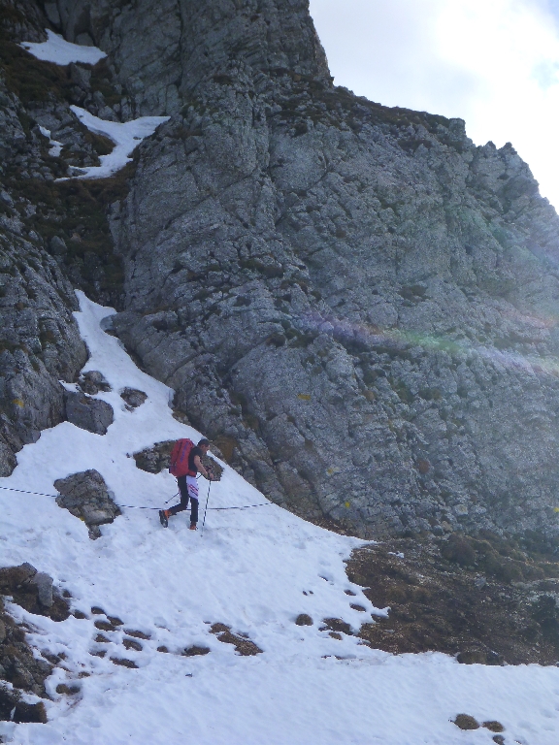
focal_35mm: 71
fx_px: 1529
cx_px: 280
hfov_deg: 20.7
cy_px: 372
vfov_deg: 27.4
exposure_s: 1/200
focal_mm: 12.6
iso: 100
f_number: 5.4
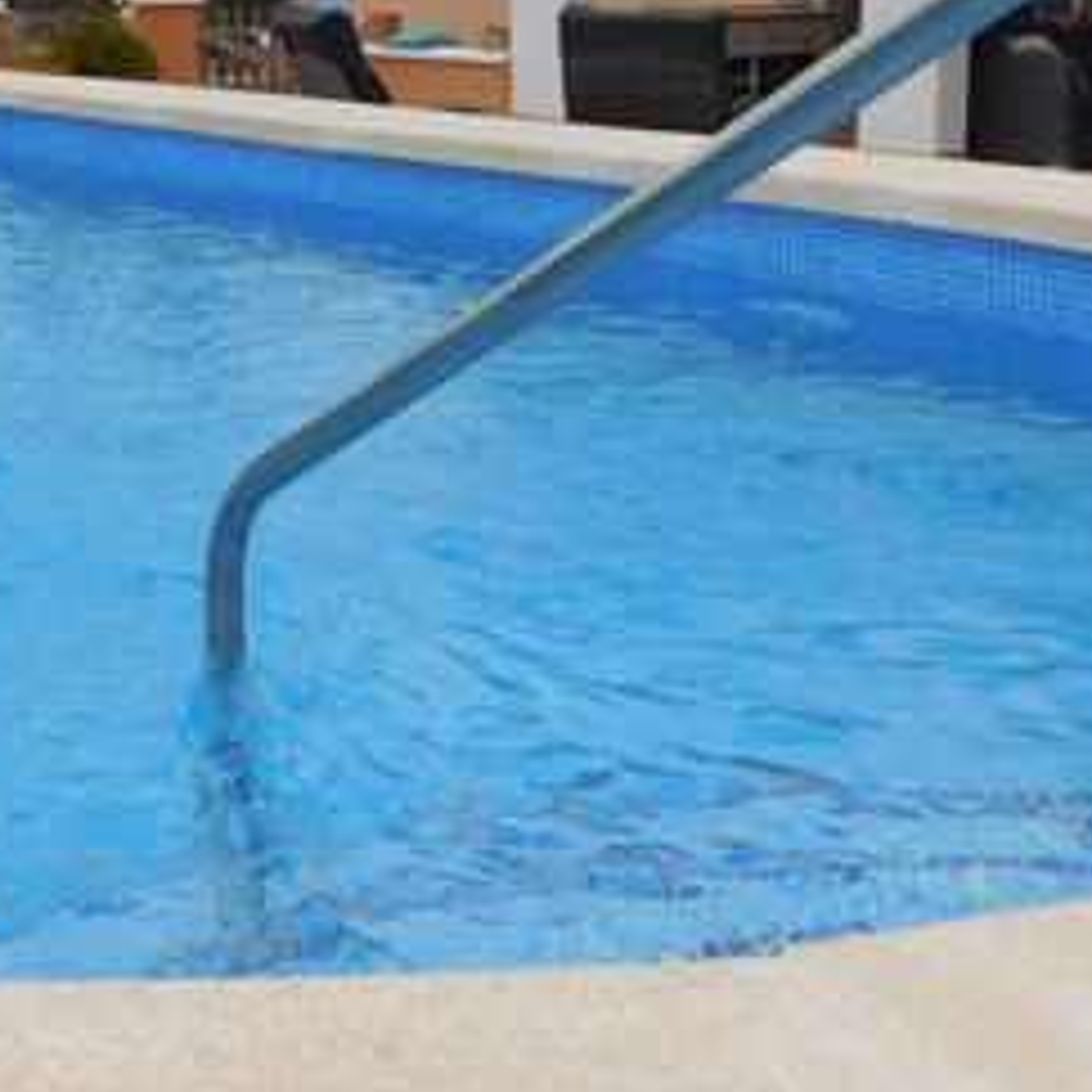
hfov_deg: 27.1
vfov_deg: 28.2
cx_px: -56
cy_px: 166
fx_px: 2106
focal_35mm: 59
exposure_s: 1/800
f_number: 6
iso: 125
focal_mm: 4
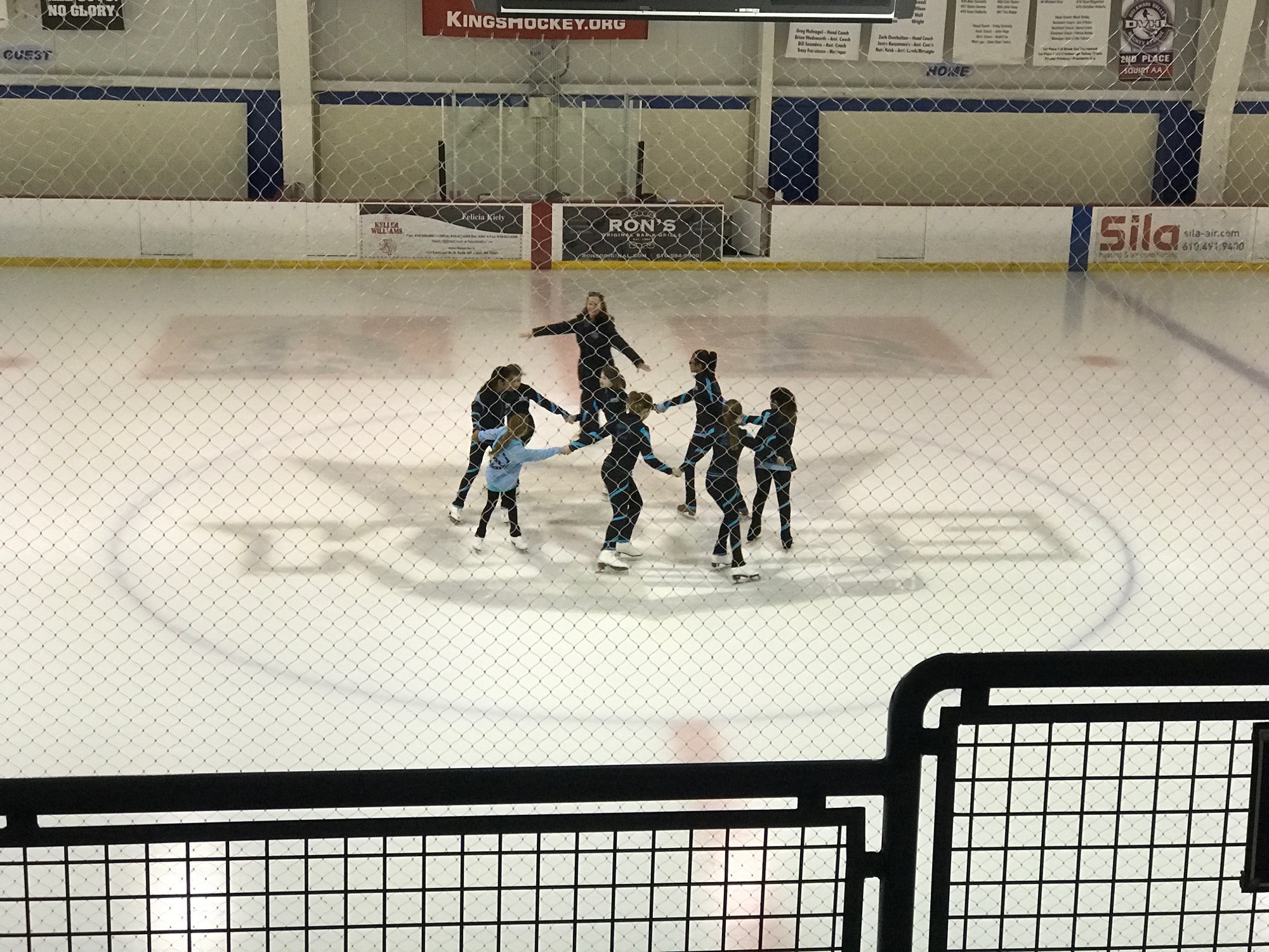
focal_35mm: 57
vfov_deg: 25.7
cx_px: 634
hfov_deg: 33.8
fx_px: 2090
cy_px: 476
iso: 160
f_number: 2.8
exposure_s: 1/60
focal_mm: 6.6
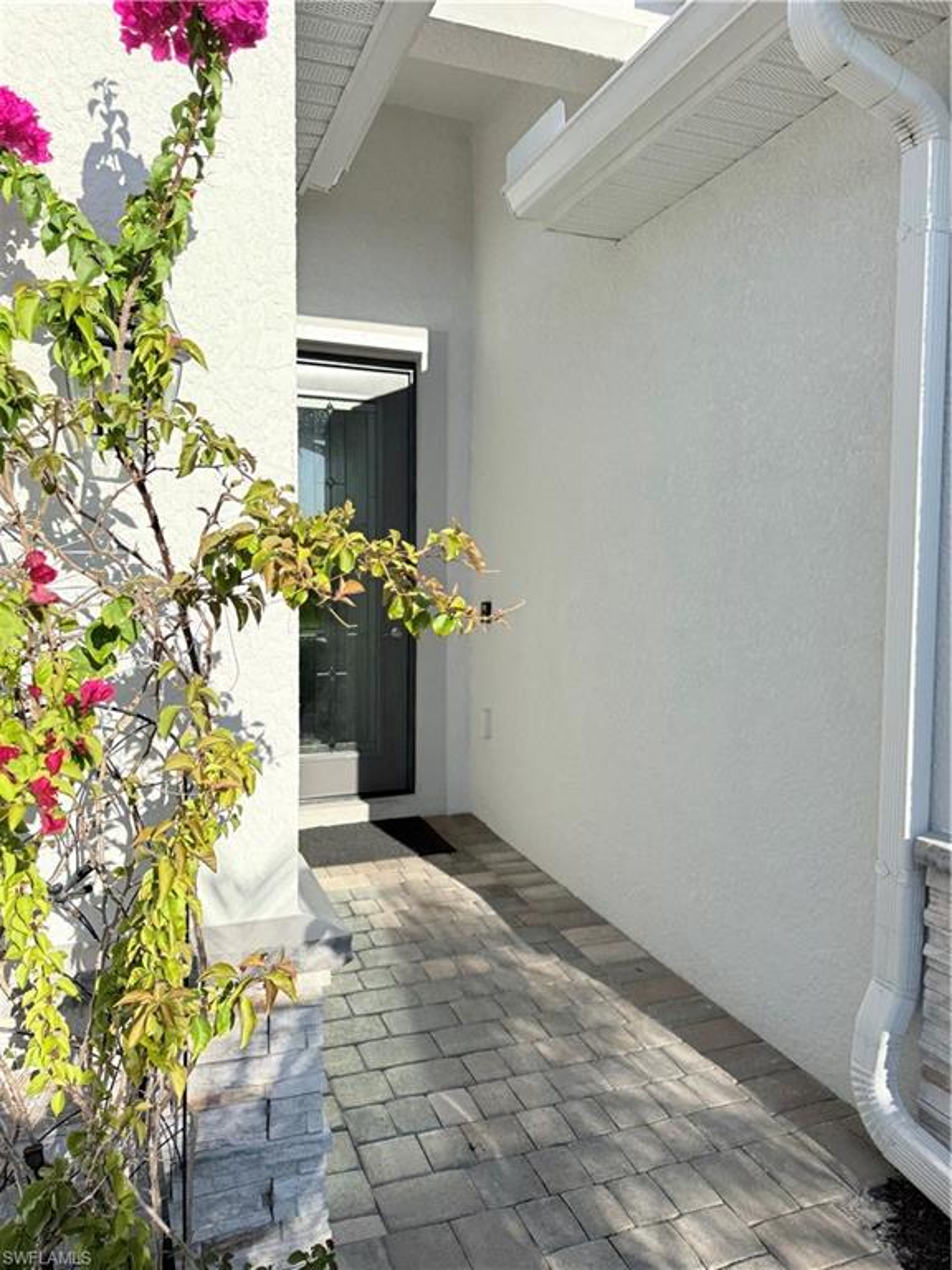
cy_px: 635
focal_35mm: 24
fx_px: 880
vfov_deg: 71.6
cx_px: 476
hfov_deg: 56.8
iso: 80
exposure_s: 1/4167
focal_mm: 6.76
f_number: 1.78
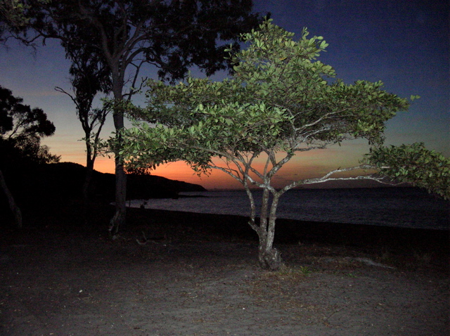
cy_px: 168
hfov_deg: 51.4
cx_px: 225
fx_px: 467
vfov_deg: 39.6
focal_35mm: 36
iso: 300
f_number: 2.7
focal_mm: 6
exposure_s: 1/60.1
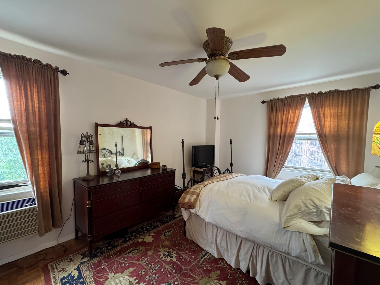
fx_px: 165
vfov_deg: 81.7
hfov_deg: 98.1
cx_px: 180
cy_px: 149
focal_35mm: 15
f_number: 2.2
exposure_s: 1/60
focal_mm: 2.22
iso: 320
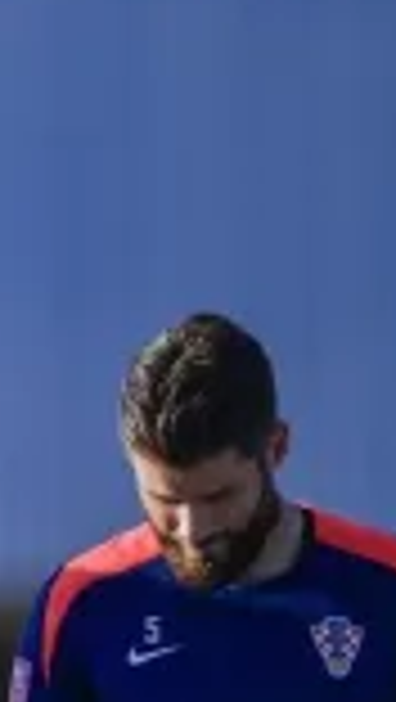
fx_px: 37962
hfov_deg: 0.6
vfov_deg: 1.1
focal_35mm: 2038
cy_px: 929
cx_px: -1066
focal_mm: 400
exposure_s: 1/2500
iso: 100
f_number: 2.8
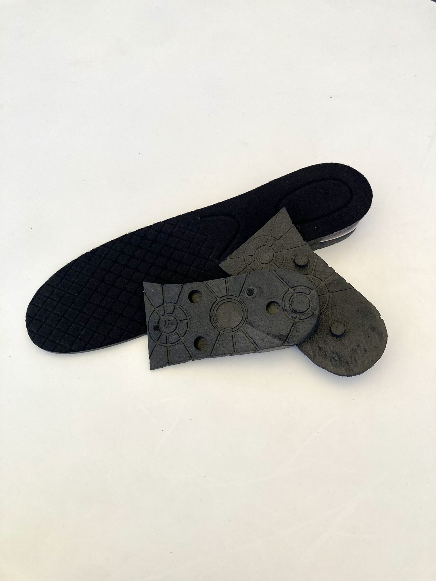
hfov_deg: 49.7
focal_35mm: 28
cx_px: 218
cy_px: 290
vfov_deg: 63.4
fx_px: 470
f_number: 1.8
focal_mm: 3.99
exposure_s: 1/74
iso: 80
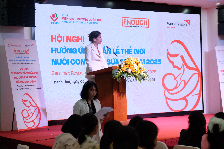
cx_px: 112
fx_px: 454
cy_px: 74
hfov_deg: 27.7
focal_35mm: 73
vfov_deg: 18.7
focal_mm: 48.4
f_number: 4
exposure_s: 1/500
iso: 3200
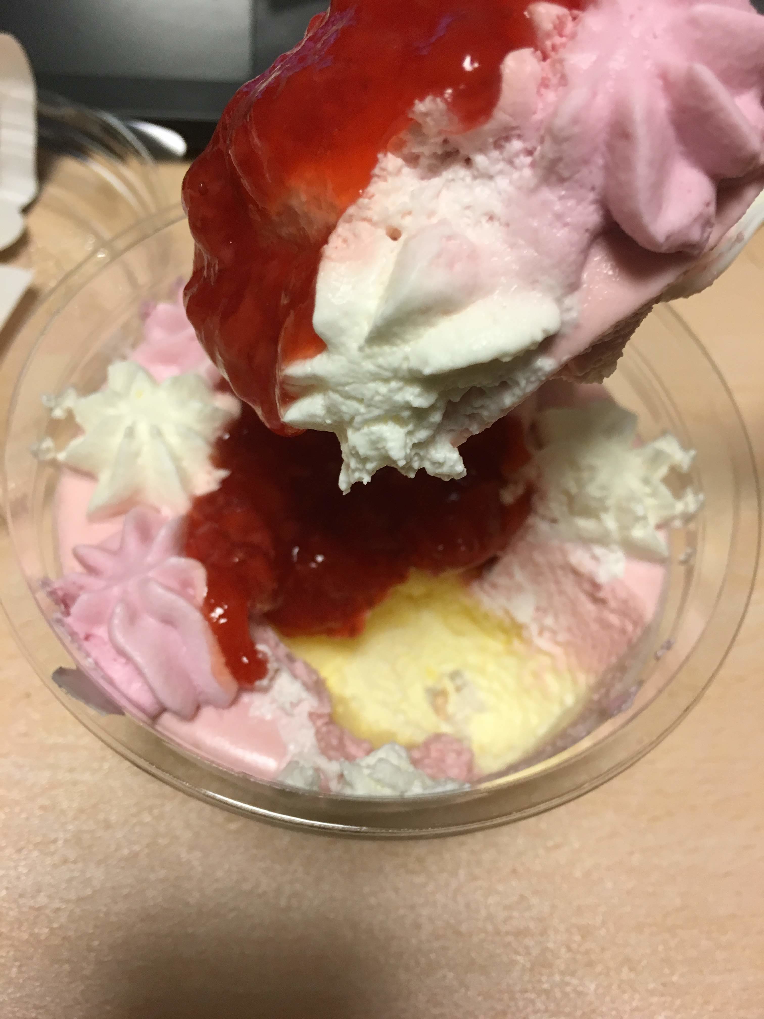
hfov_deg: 48.2
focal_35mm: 29
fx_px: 853
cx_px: 382
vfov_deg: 61.7
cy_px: 510
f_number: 2.2
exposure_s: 1/30
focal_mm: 4.15
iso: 80
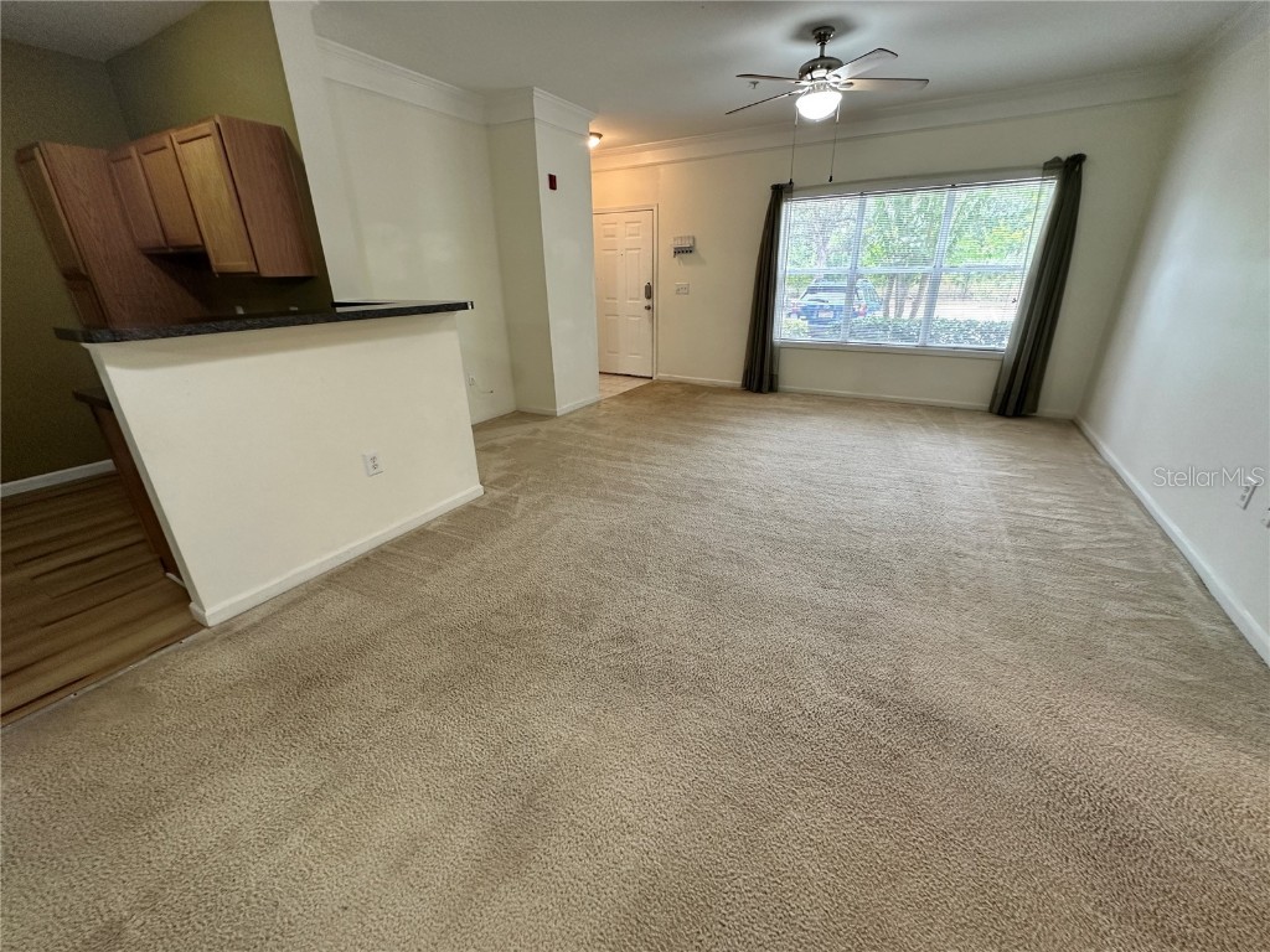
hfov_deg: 102.1
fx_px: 514
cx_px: 635
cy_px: 476
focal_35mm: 14
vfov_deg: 85.7
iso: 200
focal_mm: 2.22
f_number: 2.2
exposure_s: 1/60
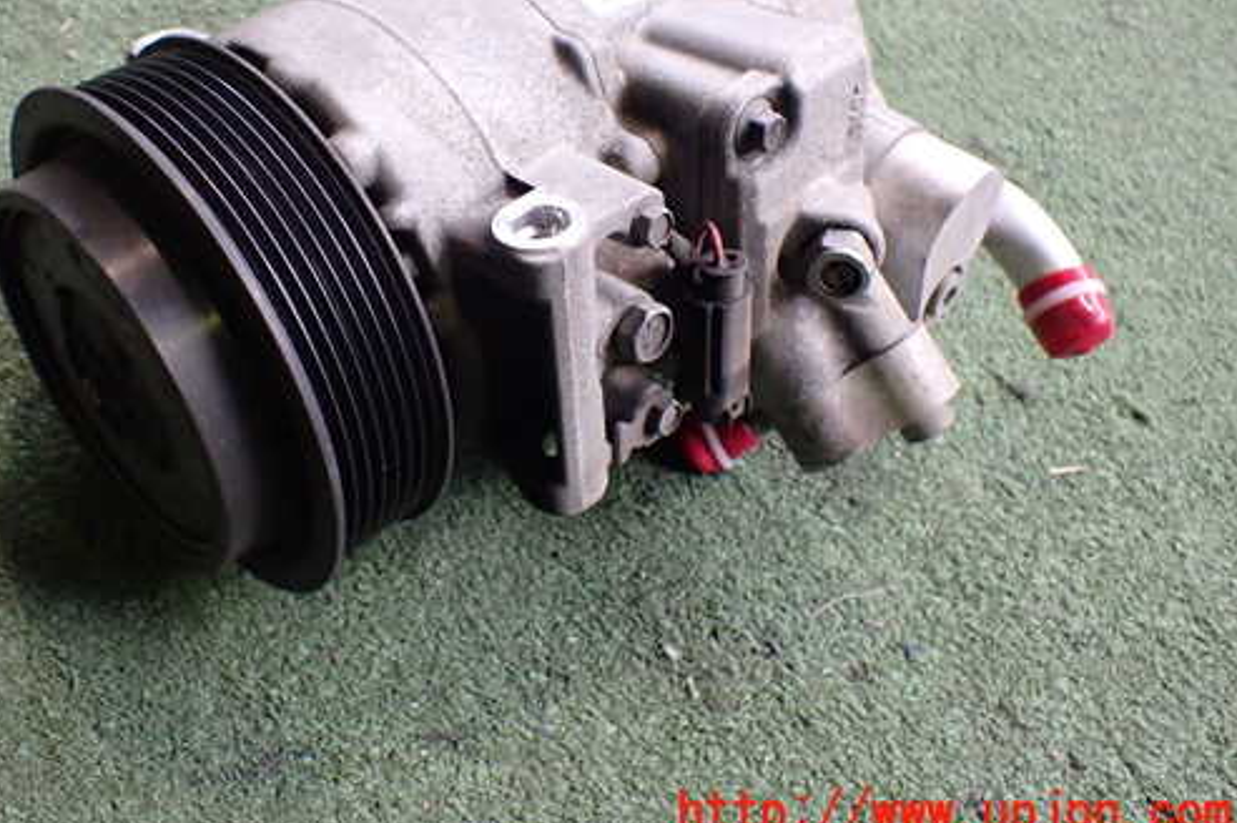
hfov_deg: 50.4
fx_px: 1305
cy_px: 281
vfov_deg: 34.7
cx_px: 492
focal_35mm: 38
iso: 640
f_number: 2.3
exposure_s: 1/125
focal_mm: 5.4
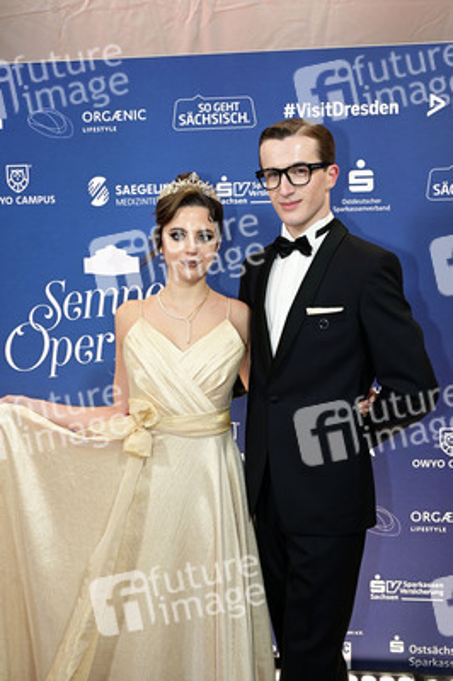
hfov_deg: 39.4
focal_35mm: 34
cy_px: 340
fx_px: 633
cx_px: 226
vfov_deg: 56.5
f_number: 5.6
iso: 1250
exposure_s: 1/200
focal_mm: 33.5
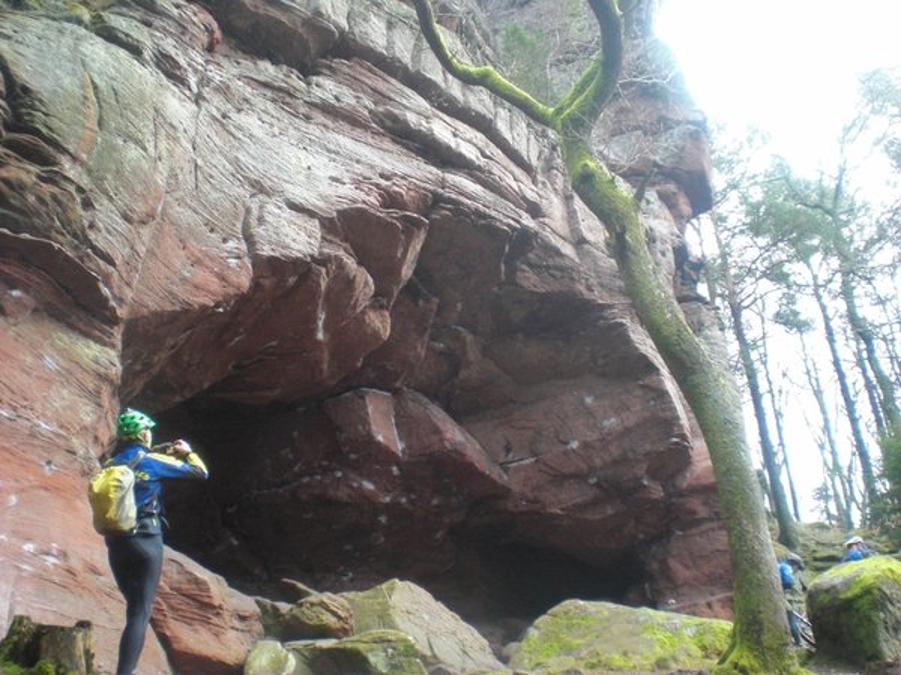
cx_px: 450
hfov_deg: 49.0
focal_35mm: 38
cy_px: 338
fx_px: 989
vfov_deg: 37.7
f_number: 3.1
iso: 200
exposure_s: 1/60
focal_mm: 6.3
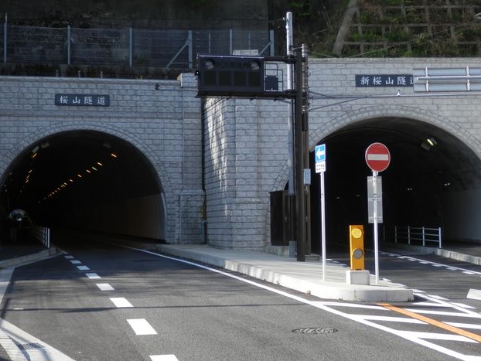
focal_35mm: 63
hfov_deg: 30.7
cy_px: 158
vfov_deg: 23.3
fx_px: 876
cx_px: 239
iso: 80
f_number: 4
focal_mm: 8.9
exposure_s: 1/320
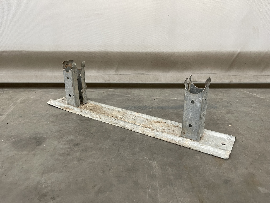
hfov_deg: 69.4
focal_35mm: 25
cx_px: 135
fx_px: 195
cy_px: 102
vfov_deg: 54.9
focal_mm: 5.1
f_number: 1.6
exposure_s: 1/50
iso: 160
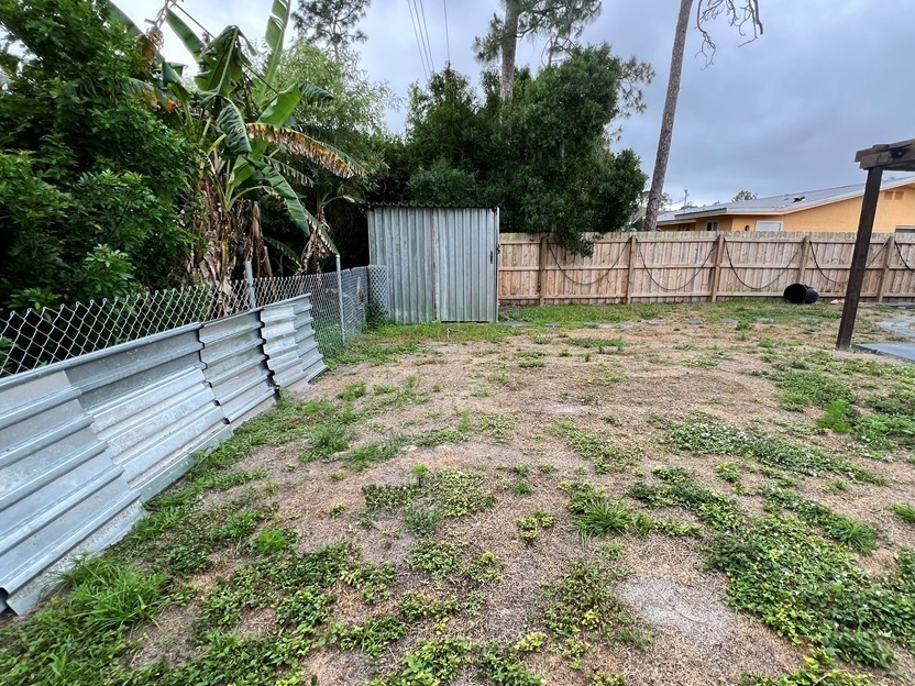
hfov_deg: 94.3
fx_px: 423
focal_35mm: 16
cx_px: 496
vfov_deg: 78.1
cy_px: 355
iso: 64
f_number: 1.8
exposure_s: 1/99
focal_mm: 1.57
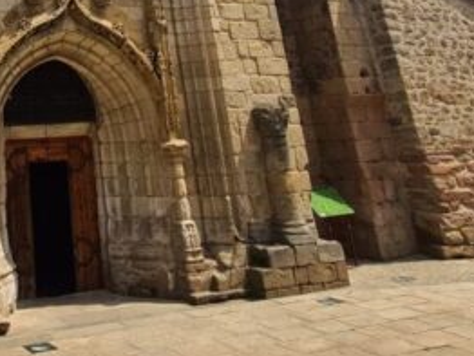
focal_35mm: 43
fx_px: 589
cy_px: -143
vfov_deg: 26.6
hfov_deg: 38.6
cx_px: -5
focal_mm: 2.2
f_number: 2.2
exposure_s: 1/2004
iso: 50
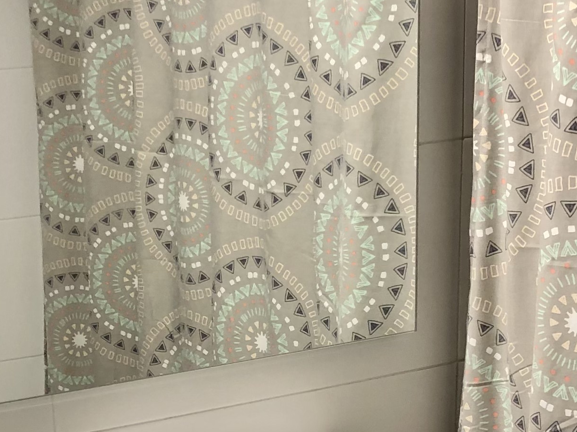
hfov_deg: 21.1
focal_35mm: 93
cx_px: 234
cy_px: 497
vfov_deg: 15.4
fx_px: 1550
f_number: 1.8
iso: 32
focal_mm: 4
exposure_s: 1/20
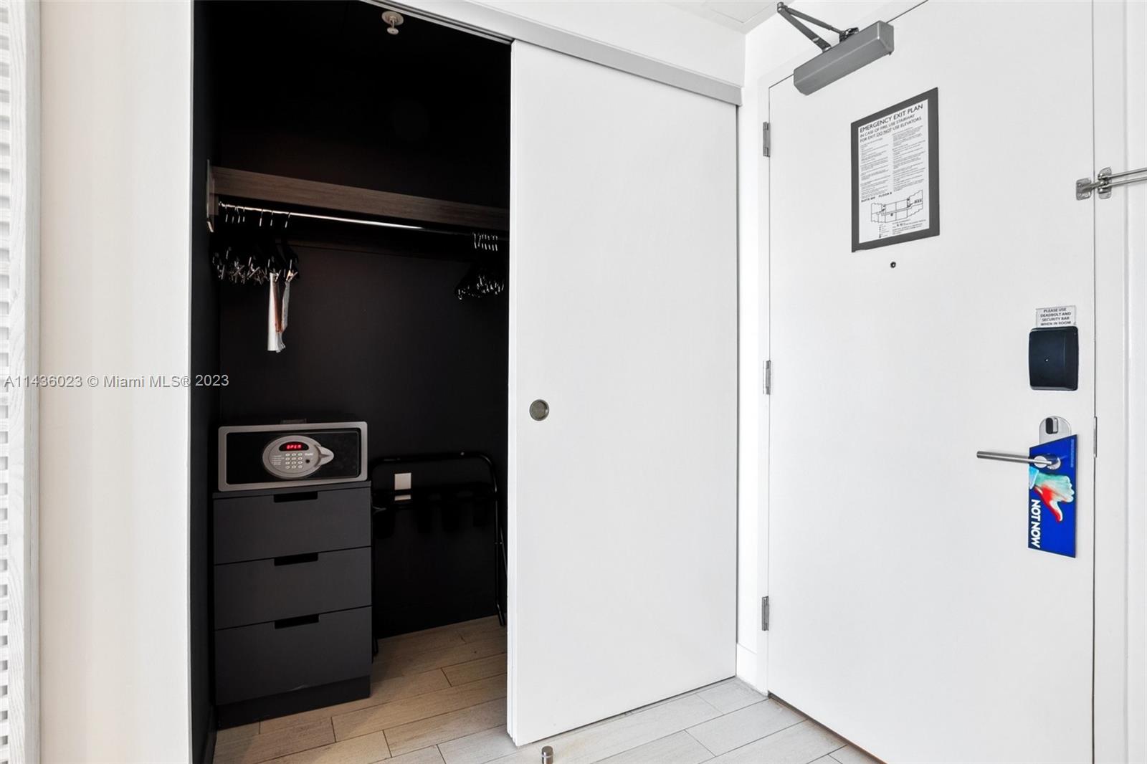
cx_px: 574
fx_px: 478
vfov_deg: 77.3
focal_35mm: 15
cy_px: 382
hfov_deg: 100.4
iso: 200
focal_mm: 10
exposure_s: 2
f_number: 8
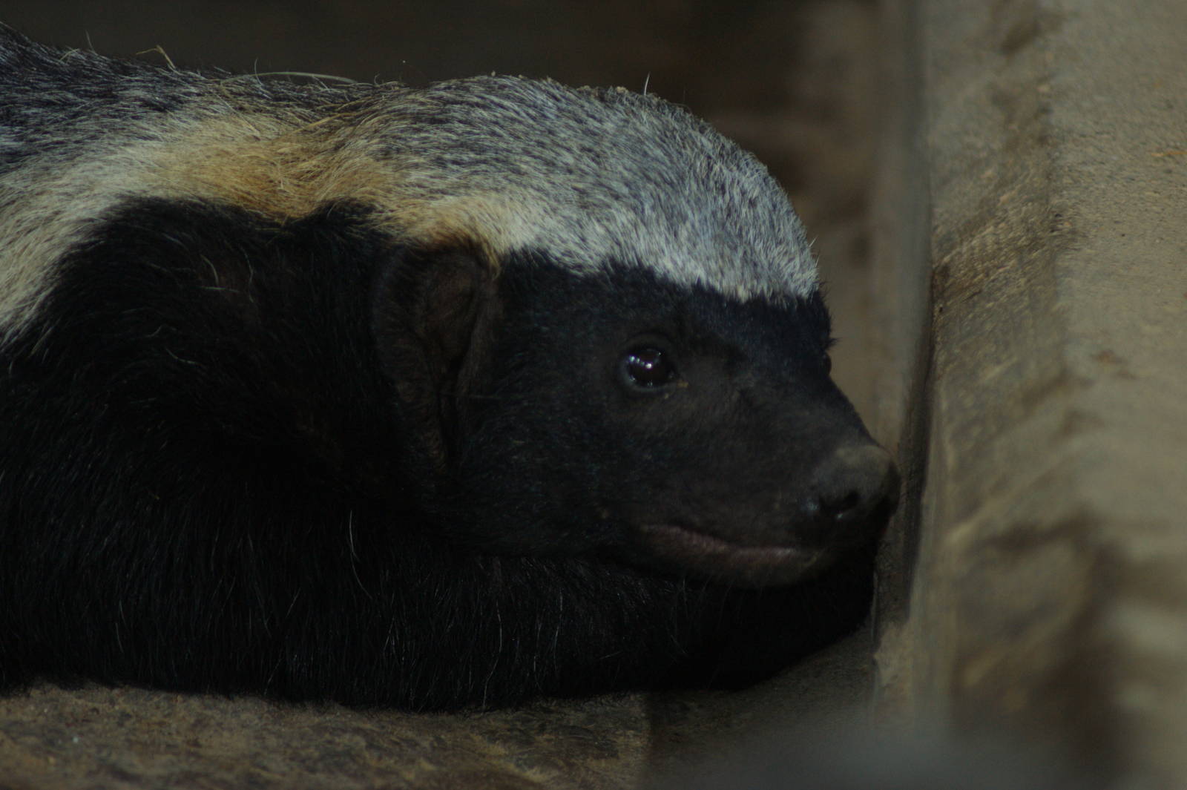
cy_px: 395
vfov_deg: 3.1
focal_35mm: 450
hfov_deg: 4.6
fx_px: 14829
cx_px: 594
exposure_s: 1/125
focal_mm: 300
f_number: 5.6
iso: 400
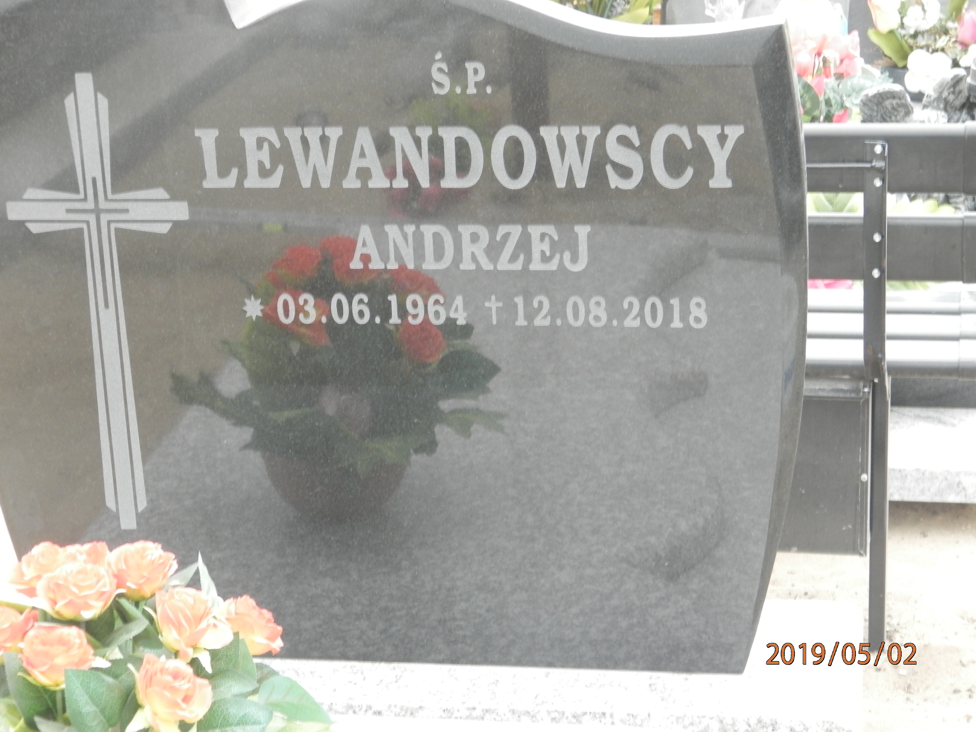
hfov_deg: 23.8
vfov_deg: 18.0
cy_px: 366
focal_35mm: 82
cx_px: 488
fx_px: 2312
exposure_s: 1/80
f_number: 4.2
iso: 200
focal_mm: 14.6
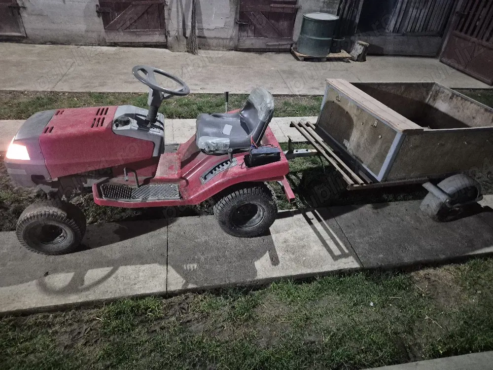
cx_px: 246
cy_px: 185
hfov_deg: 73.9
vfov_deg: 58.9
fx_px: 328
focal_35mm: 23
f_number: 1.8
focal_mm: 5.4
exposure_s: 1/25
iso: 1250
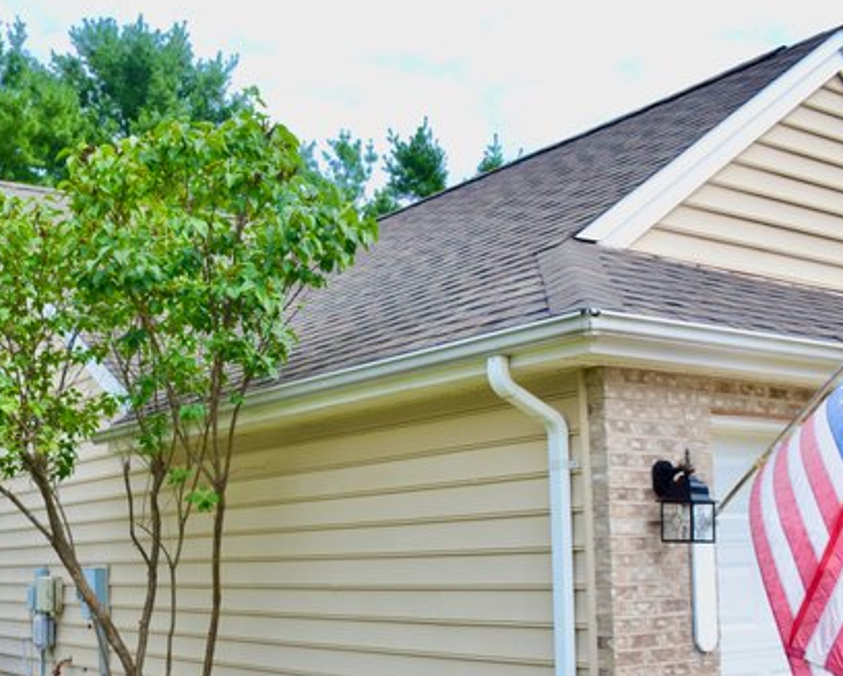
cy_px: 462
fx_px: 1099
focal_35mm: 44
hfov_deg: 40.5
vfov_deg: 33.8
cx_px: 185
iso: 100
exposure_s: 1/200
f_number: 7.1
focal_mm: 18
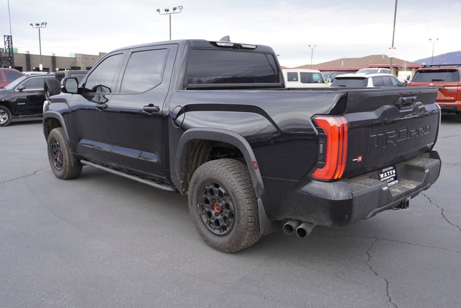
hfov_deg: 59.5
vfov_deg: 41.8
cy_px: 154
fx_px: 404
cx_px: 230
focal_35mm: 32
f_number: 4
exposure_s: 1/60
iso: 125
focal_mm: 21
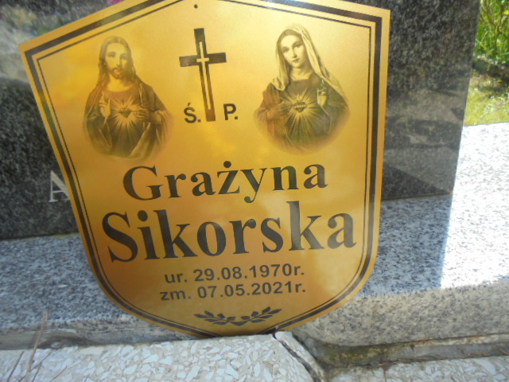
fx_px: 382
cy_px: 191
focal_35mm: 26
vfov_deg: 53.1
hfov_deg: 67.3
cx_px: 254
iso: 100
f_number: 3.5
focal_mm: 4.6
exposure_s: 1/320
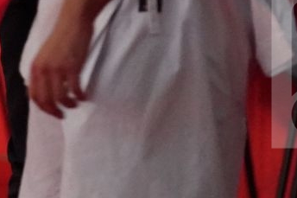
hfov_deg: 2.6
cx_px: -233
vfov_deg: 1.7
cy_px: -238
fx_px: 6646
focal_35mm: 806
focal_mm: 154
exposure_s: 1/160
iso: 10000
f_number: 2.8
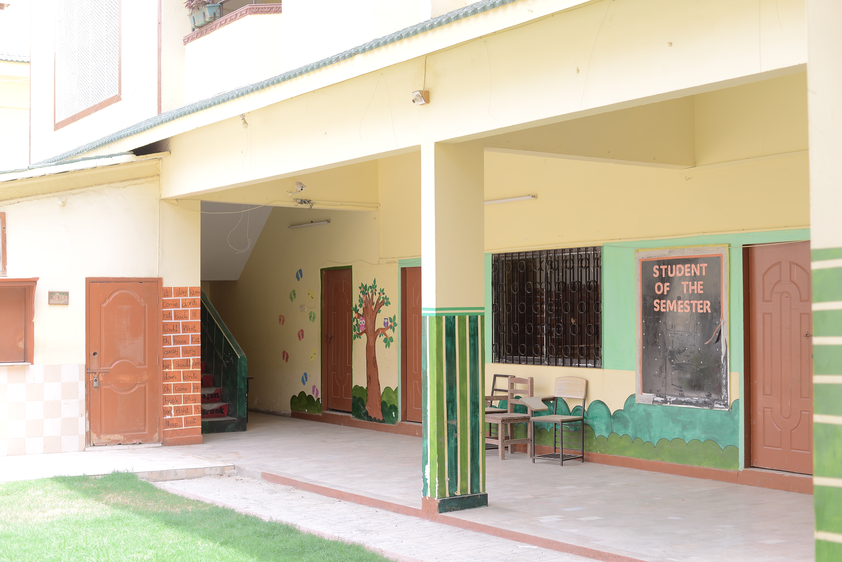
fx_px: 1170
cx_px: 421
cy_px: 281
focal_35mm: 50
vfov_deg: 27.0
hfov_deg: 39.6
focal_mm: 50
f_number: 3.5
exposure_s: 1/200
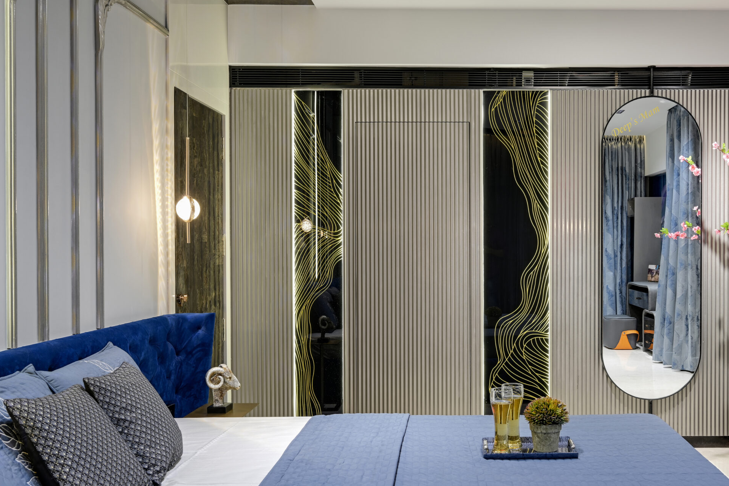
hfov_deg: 47.8
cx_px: 478
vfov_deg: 33.4
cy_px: 255
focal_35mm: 40
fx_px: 810
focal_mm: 30
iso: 200
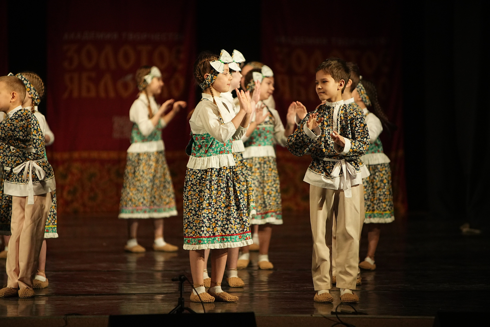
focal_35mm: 200
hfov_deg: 10.3
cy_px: 164
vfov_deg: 6.9
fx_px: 2722
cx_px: 245
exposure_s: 1/500
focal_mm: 200
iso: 4000
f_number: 2.8
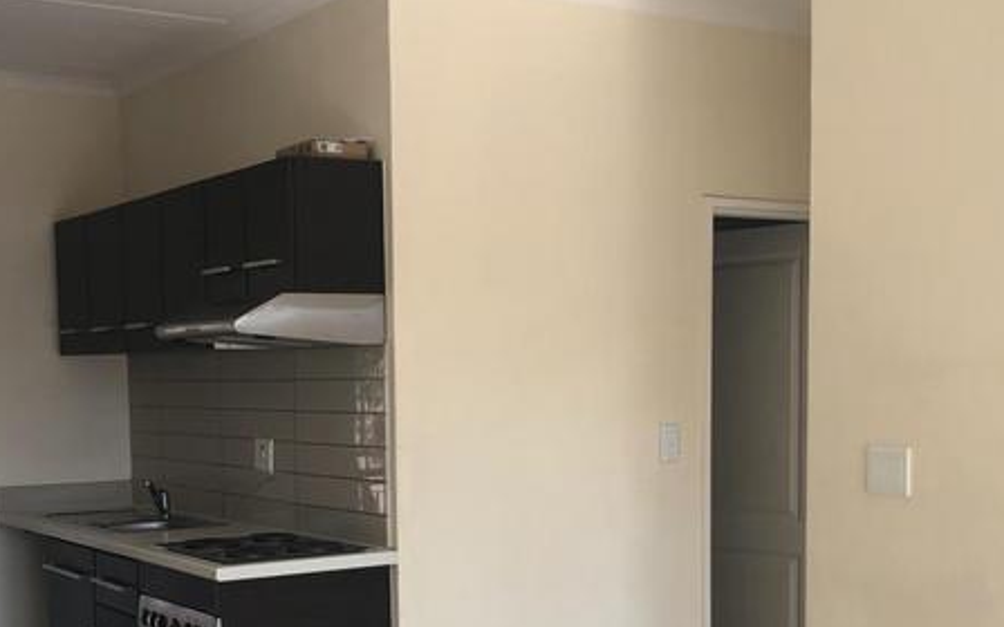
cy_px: 520
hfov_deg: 38.1
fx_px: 1450
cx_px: 419
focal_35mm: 53
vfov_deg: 24.0
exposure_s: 1/265
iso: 20
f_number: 1.8
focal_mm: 3.99
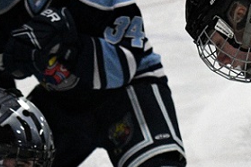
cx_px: 154
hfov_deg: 4.9
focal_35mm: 422
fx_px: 2942
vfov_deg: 3.2
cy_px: 287
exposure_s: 1/1000
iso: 4500
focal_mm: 70
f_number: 4.5
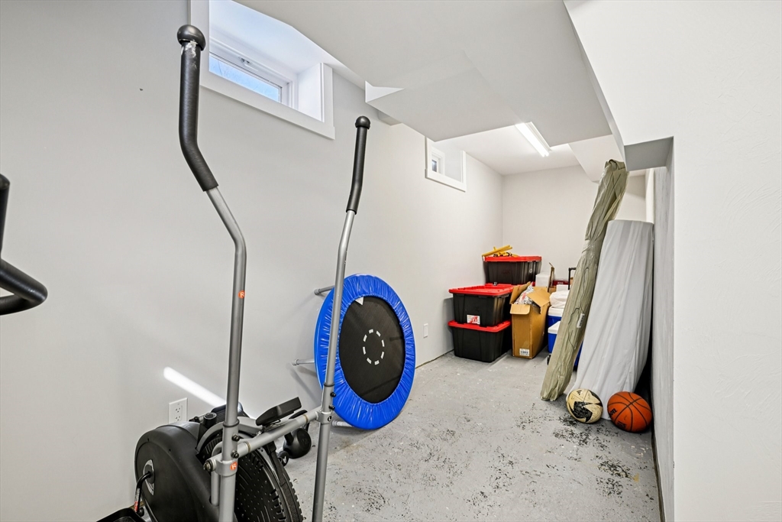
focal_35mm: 16
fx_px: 348
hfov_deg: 96.7
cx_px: 391
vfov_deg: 73.8
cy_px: 261
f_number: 8
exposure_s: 1/13
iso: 400
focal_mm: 16
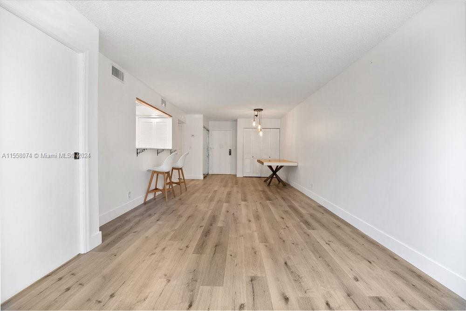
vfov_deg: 81.2
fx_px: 181
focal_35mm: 14
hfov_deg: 104.2
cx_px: 233
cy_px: 156
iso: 100
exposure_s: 2.5
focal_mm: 14
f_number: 8
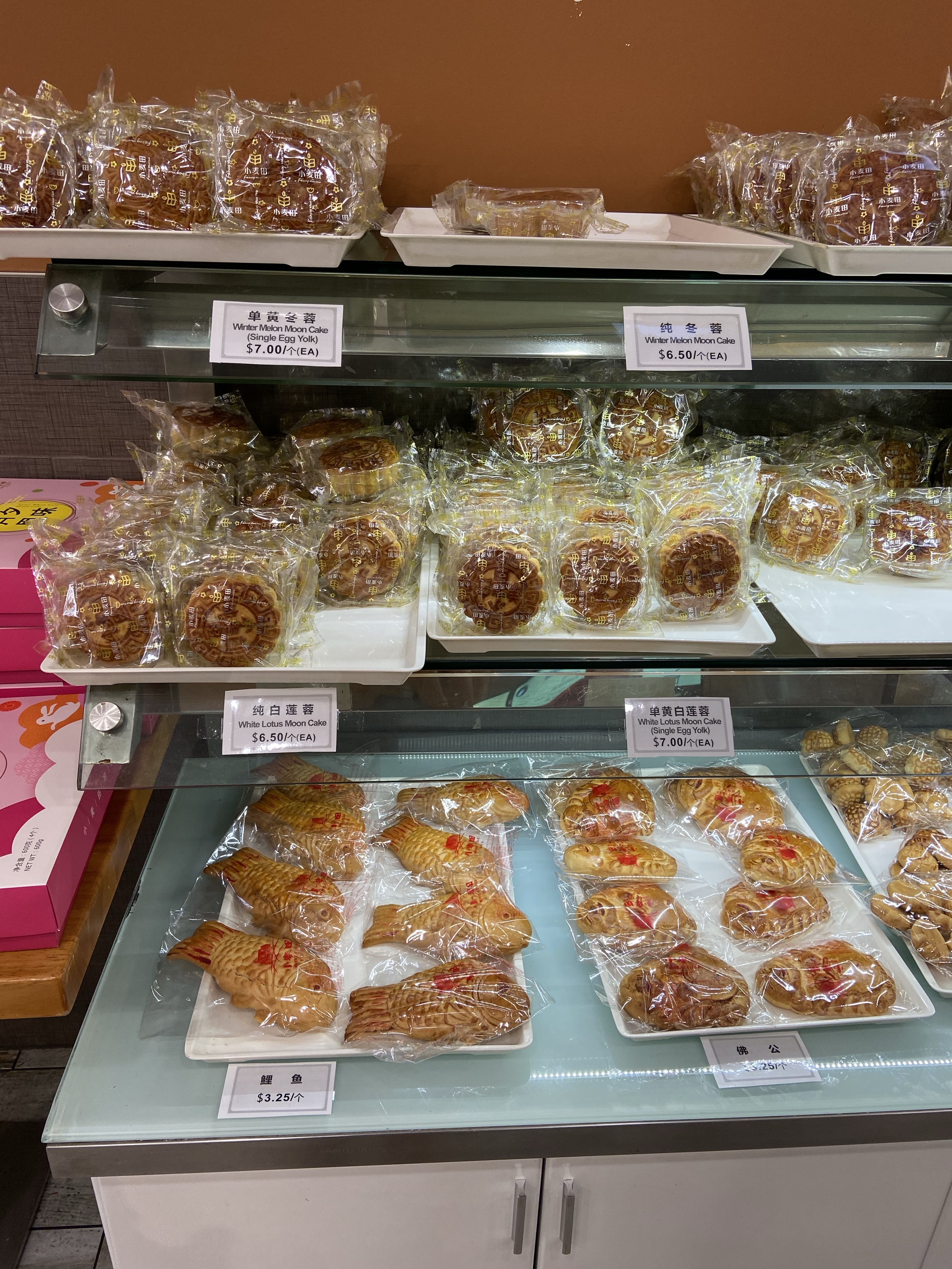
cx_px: 476
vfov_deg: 67.3
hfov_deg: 53.1
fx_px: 953
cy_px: 634
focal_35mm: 26
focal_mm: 4.25
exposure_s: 1/60
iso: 64
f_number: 1.8
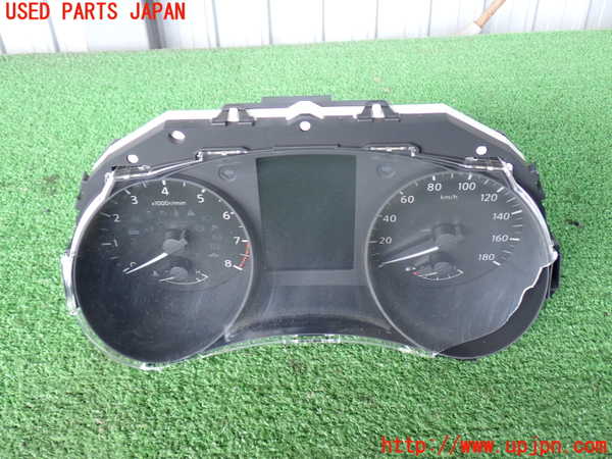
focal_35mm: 36
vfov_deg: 39.7
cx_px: 306
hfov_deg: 51.4
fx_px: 636
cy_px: 230
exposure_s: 1/50
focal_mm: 6.37
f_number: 2.5
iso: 200
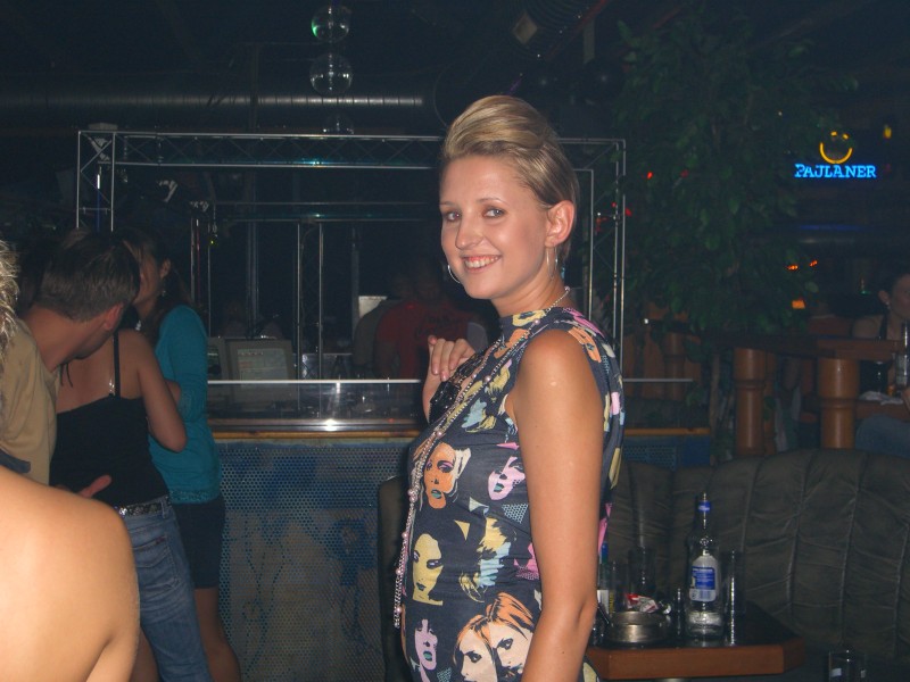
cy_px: 341
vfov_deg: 25.7
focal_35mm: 57
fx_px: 1498
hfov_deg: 33.8
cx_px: 455
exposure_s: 1/60
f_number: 3.6
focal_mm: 11.8
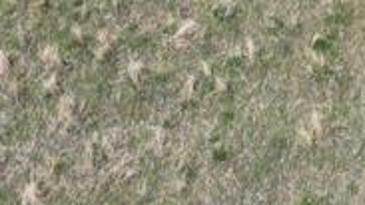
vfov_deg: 6.9
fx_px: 1413
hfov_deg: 14.5
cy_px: -541
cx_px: 349
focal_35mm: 146
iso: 100
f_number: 1.7
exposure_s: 1/2500
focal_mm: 6.72
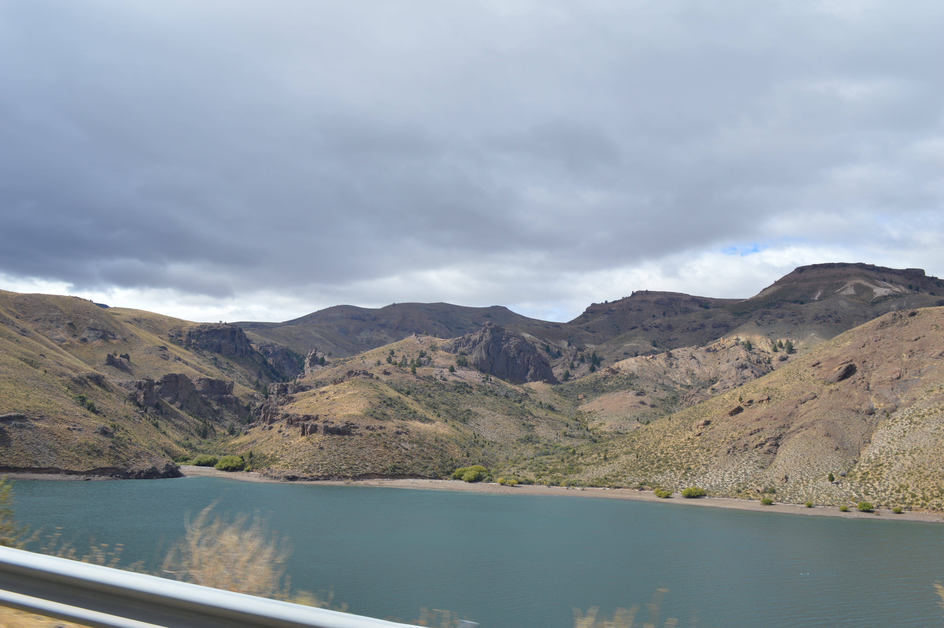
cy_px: 314
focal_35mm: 33
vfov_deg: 39.9
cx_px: 472
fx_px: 865
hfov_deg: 57.3
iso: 100
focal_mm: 22
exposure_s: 1/250
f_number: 8
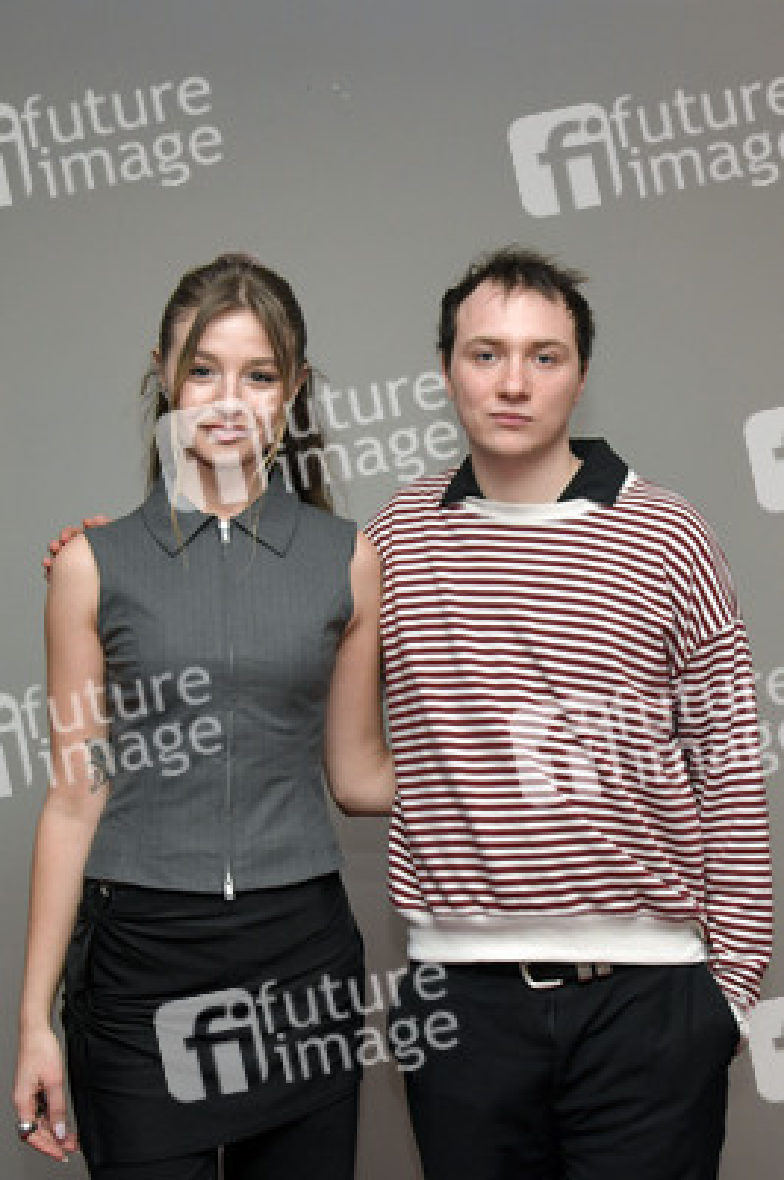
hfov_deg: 42.3
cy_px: 590
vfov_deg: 60.3
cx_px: 392
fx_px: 1014
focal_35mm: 31
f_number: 5.6
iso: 2000
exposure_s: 1/200
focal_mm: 31
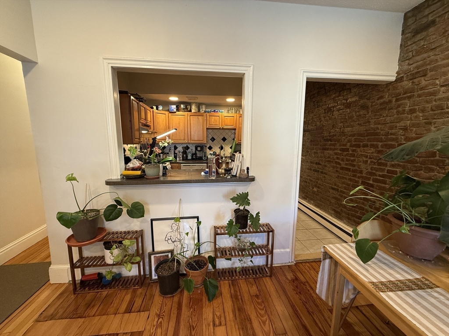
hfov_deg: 102.1
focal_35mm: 14
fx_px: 182
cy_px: 168
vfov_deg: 85.7
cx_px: 224
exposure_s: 1/60
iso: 200
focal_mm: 2.22
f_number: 2.2
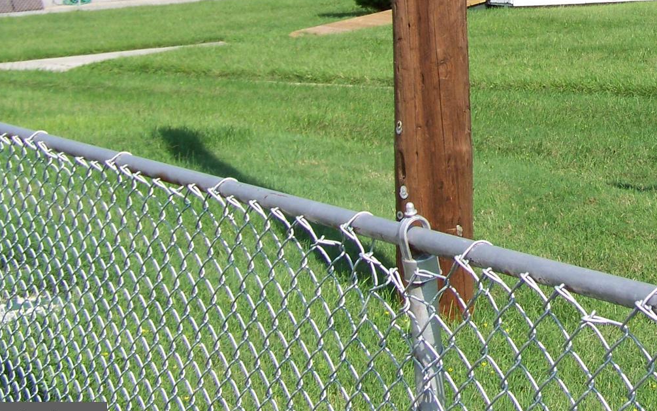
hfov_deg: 24.4
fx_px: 1468
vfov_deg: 15.5
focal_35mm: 82
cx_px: 613
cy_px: -46
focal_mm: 6.3
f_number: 4
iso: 64
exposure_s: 1/500
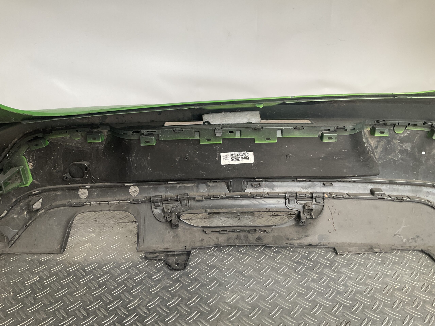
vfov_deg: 48.2
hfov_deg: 61.7
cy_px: 163
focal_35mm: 29
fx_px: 364
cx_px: 218
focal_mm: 3
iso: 40
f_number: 1.8
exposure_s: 1/120
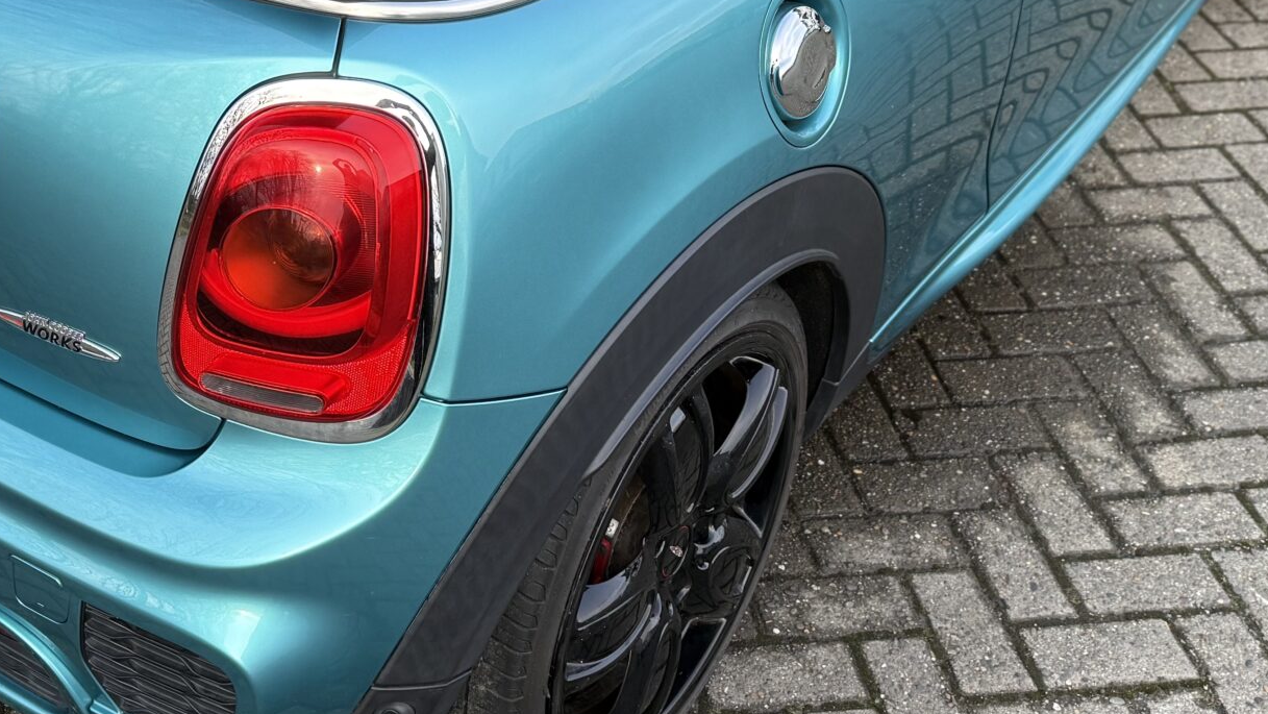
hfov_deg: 37.3
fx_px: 1850
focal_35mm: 55
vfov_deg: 21.0
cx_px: 391
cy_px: -25
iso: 100
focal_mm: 6.76
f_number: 1.78
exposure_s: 1/335
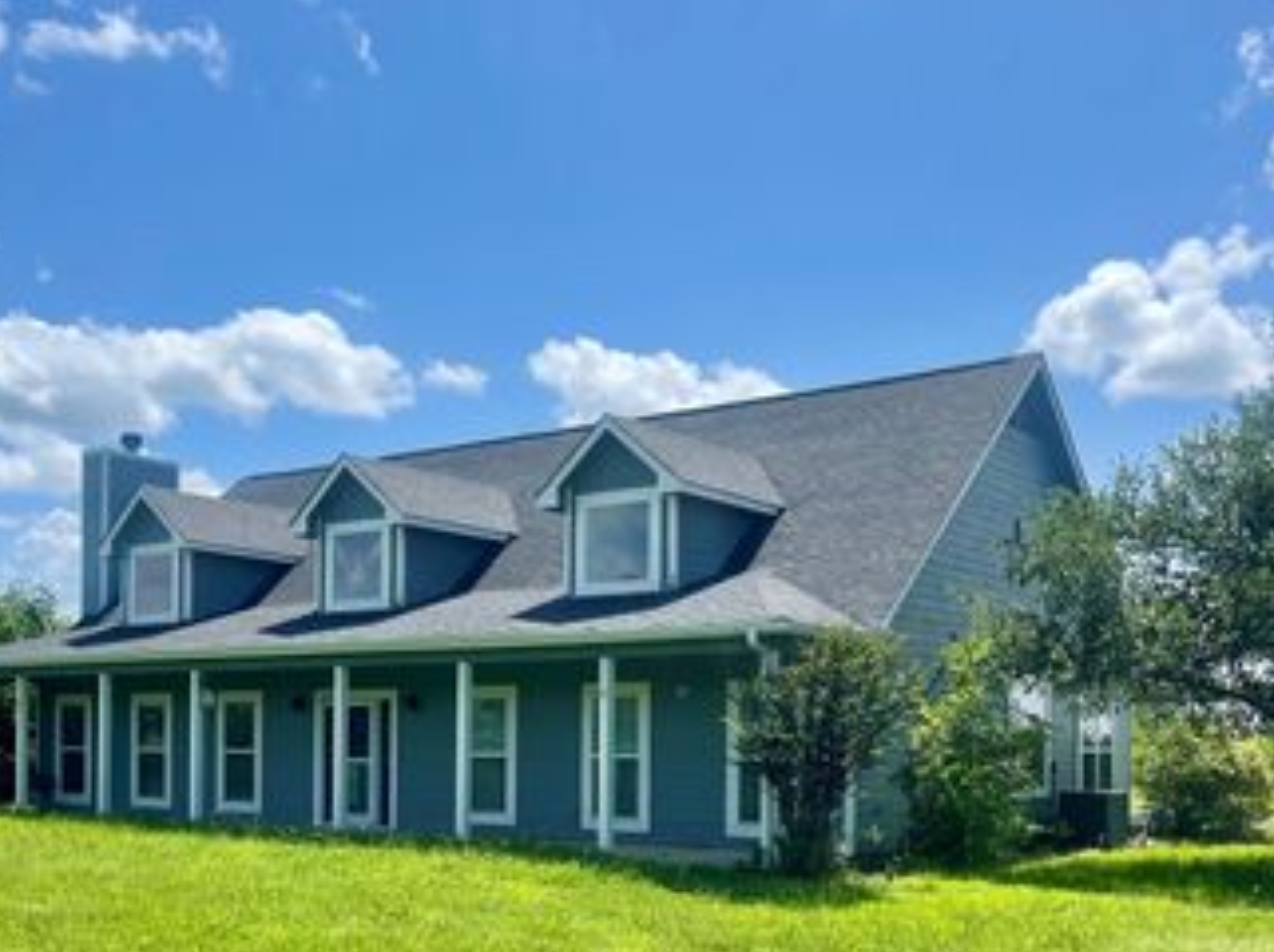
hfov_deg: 47.9
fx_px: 1434
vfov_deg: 35.9
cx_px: 583
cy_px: 712
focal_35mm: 39
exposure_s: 1/4348
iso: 32
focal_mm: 5.1
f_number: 1.6
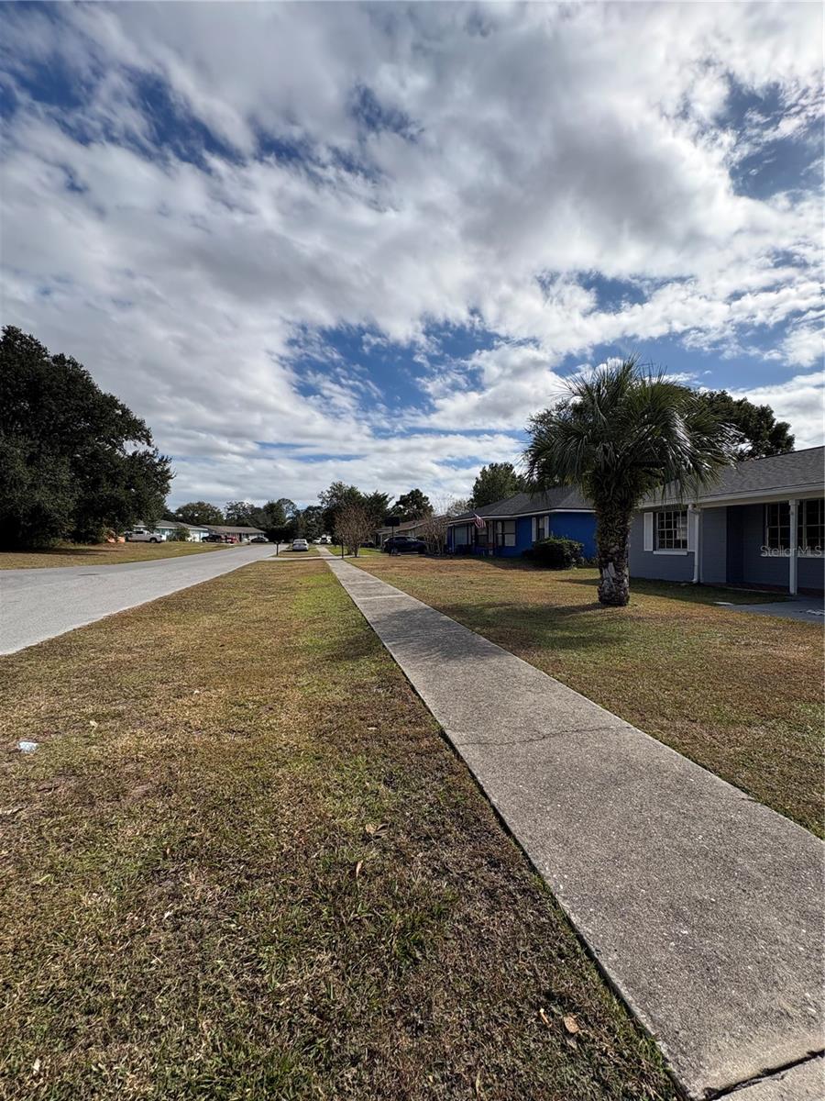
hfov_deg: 85.7
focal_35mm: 14
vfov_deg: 102.1
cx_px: 412
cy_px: 550
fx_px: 445
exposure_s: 1/3546
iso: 50
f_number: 2.2
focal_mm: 2.22
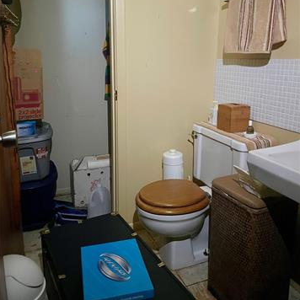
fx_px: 304
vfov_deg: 52.0
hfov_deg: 52.5
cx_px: 149
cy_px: 113
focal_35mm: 31
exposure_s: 1/30
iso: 1000
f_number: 1.6
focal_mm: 4.2
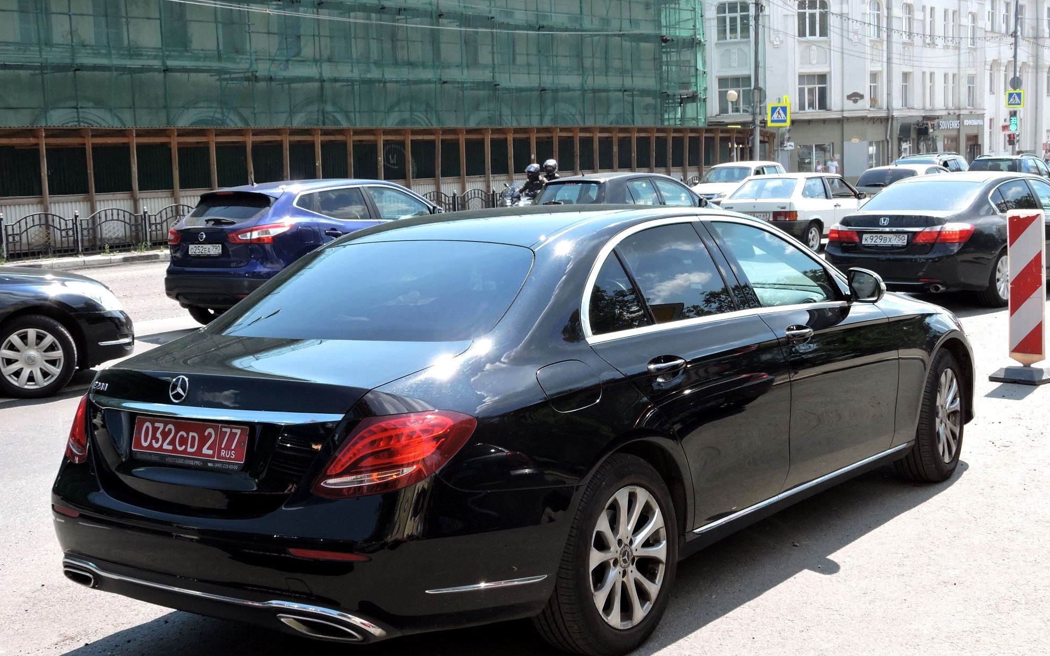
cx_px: 527
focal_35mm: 43
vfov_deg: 29.9
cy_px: 352
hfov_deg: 46.2
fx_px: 1231
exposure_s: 1/320
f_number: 3.8
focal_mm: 7.2
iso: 100
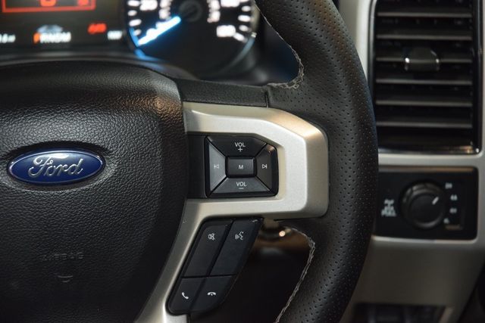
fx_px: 1415
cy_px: 162
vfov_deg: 13.0
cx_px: 242
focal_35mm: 105
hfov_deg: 19.5
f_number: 4.5
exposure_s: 1/30
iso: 1800
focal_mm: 70
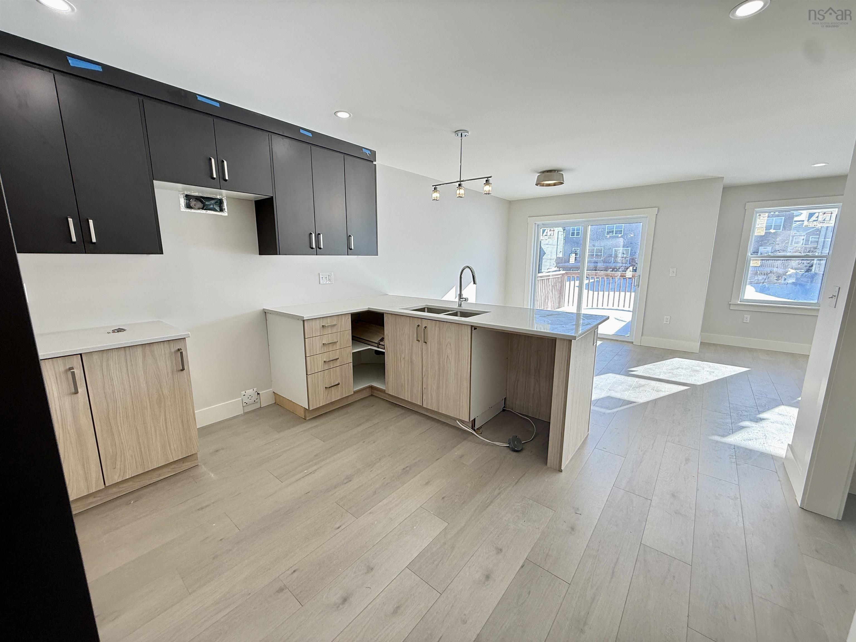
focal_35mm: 14
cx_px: 428
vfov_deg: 85.7
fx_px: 346
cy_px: 321
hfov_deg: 102.1
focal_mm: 2.22
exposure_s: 1/120
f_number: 2.2
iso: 80
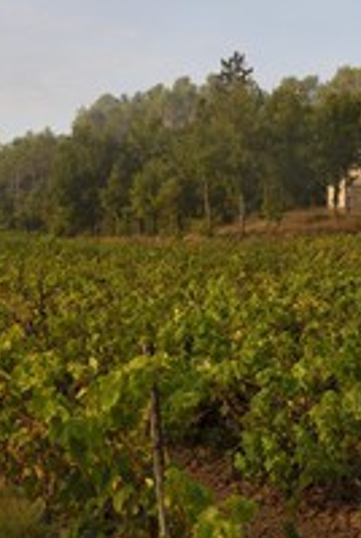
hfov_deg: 15.5
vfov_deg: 23.1
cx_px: 97
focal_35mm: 88
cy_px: 307
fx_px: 1319
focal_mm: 42
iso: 400
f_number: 11
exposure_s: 1/200
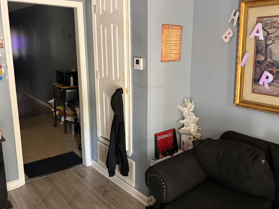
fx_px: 266
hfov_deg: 55.2
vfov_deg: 42.9
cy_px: 97
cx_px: 154
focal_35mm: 33
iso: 500
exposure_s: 1/44
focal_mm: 5.96
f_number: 1.6
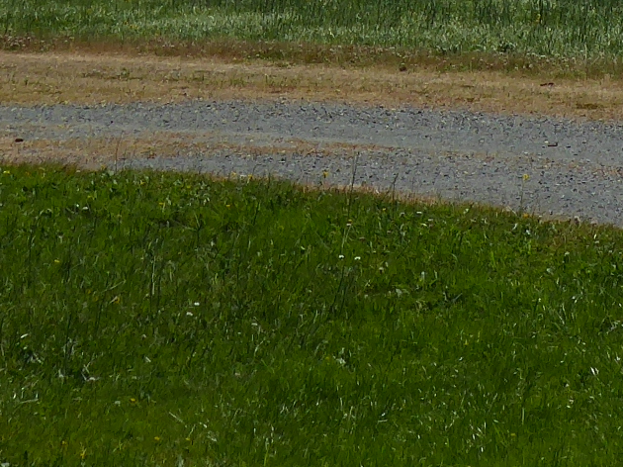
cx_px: 876
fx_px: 4390
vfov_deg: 6.0
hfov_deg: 8.0
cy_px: -412
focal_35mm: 244
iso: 80
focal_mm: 10.3
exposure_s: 1/1000
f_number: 4.2
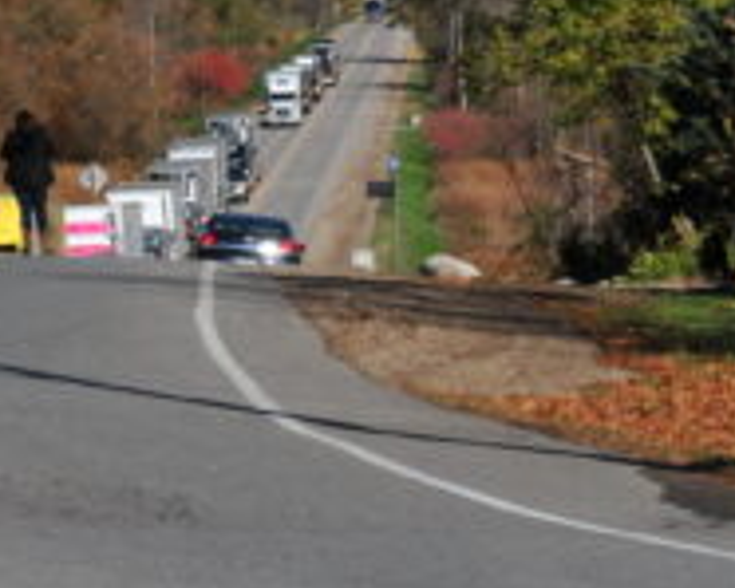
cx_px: -668
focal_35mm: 333
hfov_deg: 5.7
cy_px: -221
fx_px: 7248
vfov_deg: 4.6
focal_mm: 55
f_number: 11
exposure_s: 1/500
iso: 200
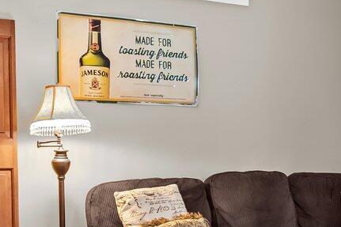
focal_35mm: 76
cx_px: 405
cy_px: 129
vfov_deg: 17.9
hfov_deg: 24.3
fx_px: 720
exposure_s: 2
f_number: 8
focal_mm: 16
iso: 400
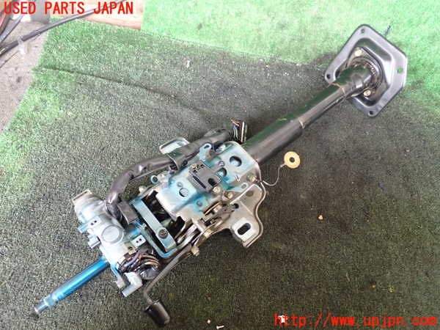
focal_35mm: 30
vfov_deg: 46.8
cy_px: 165
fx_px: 381
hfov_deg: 60.0
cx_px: 220
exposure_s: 1/30
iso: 320
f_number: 2.3
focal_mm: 5.4
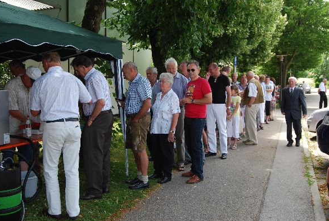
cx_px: 162
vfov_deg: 33.5
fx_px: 366
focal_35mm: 40
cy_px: 110
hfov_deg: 48.4
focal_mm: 26
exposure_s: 1/100
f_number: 5
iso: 200
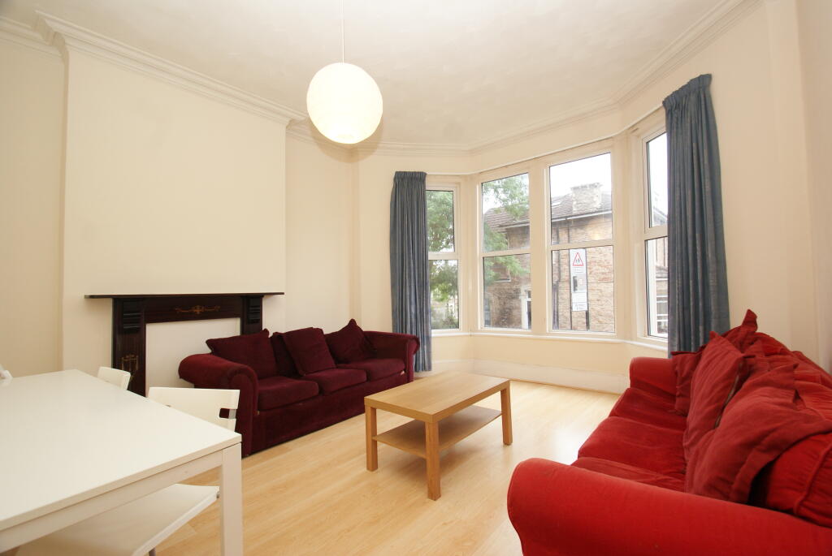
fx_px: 347
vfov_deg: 77.5
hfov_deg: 100.3
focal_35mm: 15
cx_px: 416
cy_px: 278
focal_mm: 10
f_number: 5.6
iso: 400
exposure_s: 1/60
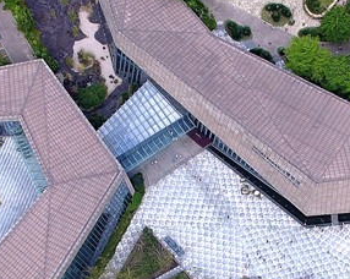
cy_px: 252
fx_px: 724
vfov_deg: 21.3
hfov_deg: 27.1
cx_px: 223
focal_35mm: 70
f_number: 2.8
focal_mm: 3.61
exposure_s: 1/464
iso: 100
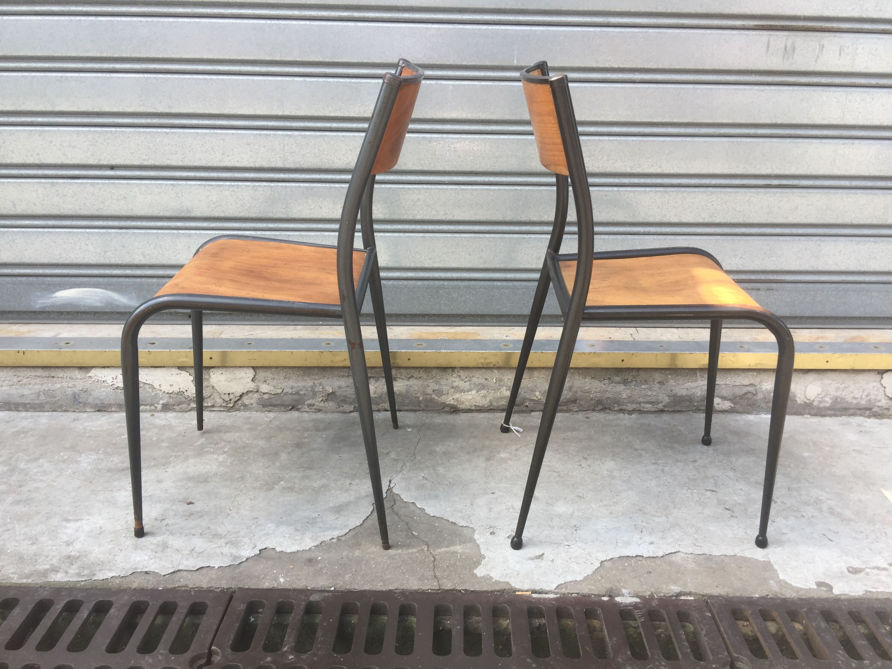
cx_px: 446
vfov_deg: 48.2
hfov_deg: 61.7
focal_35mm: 29
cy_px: 334
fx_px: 747
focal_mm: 4.15
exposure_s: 1/302
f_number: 2.2
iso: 32
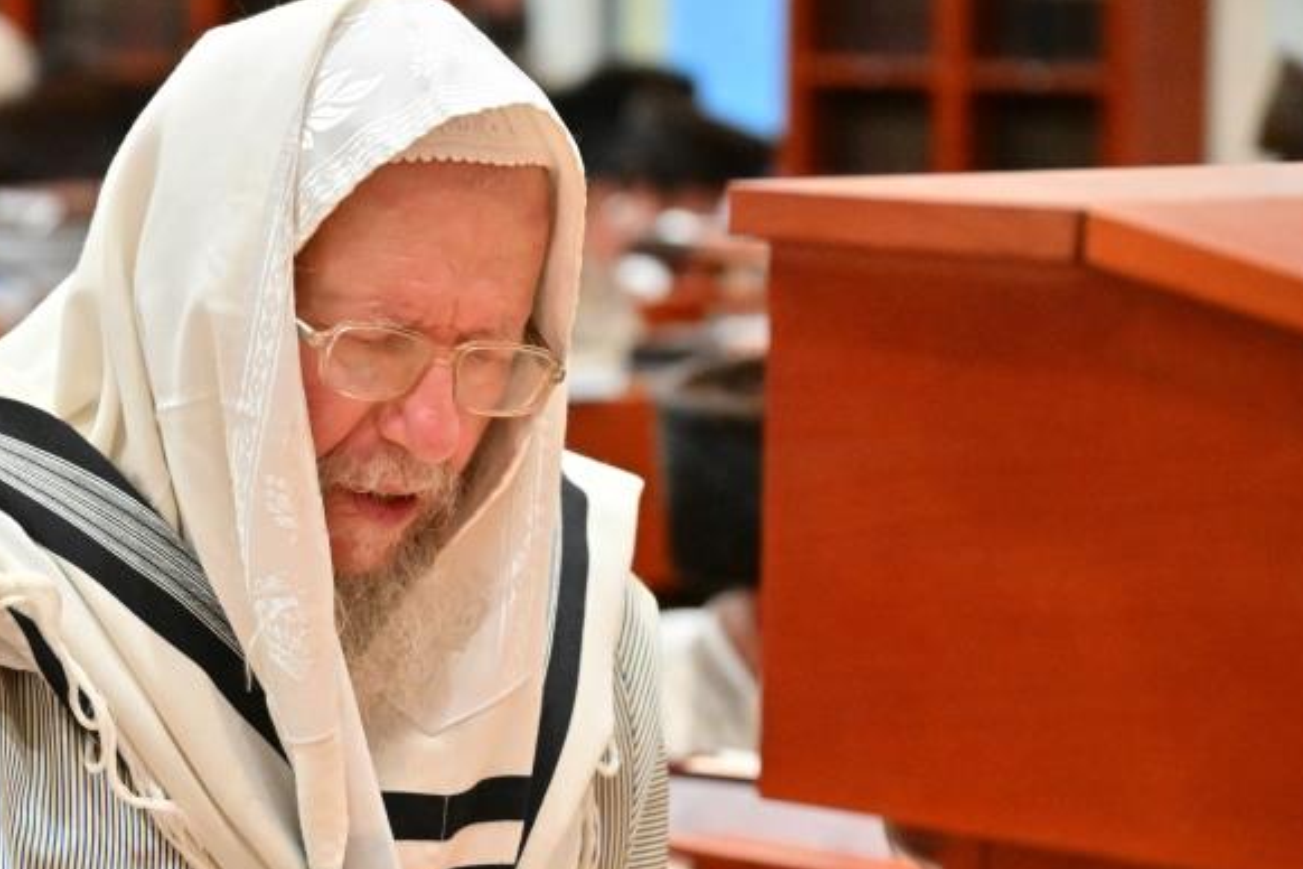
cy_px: 684
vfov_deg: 9.4
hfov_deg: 14.0
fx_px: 5284
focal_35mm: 146
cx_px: 226
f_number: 4
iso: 5000
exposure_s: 1/800
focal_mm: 83
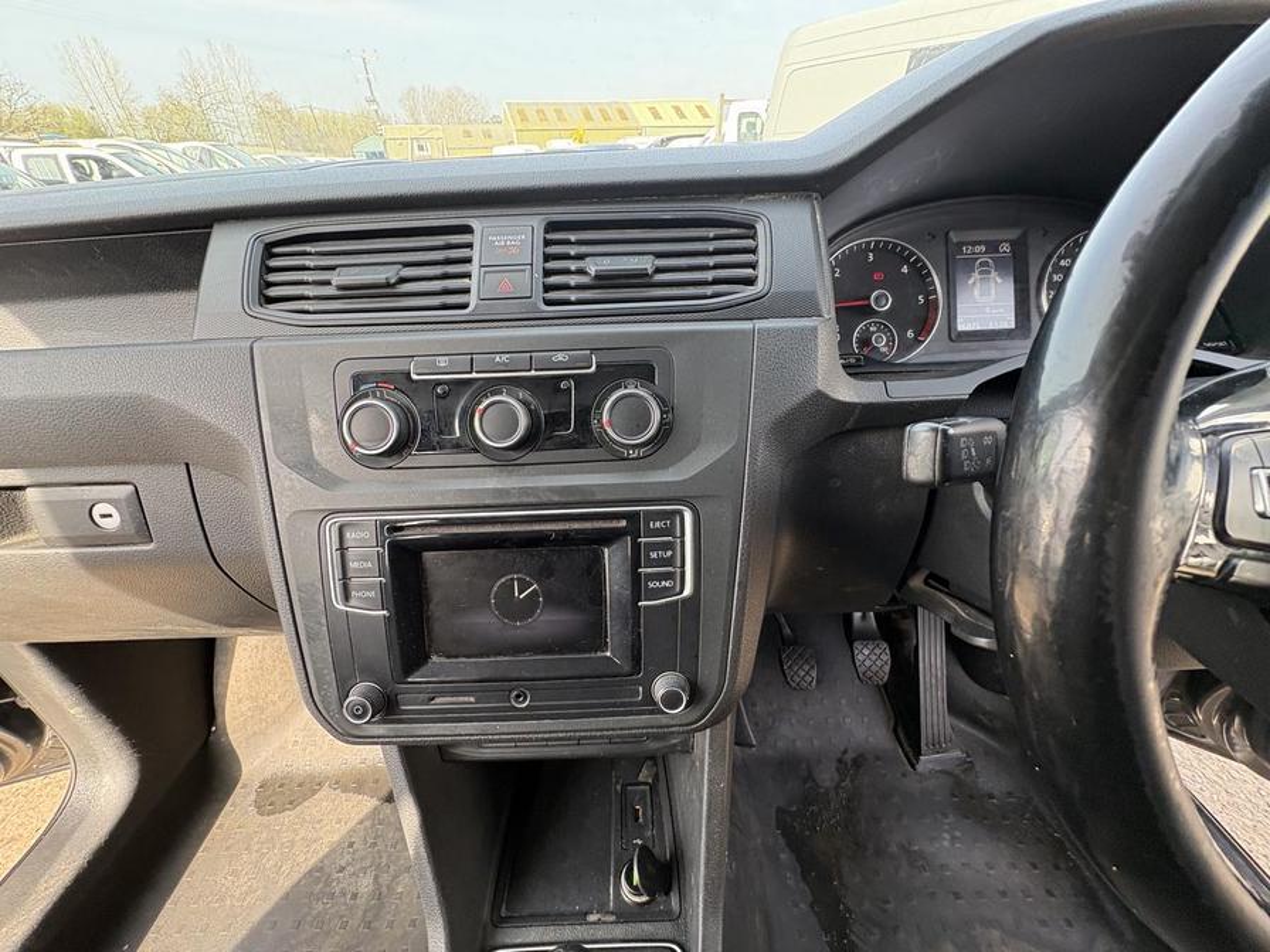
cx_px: 635
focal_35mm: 14
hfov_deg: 102.1
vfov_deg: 85.7
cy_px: 476
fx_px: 514
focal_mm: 2.22
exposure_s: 1/99
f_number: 2.2
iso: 160
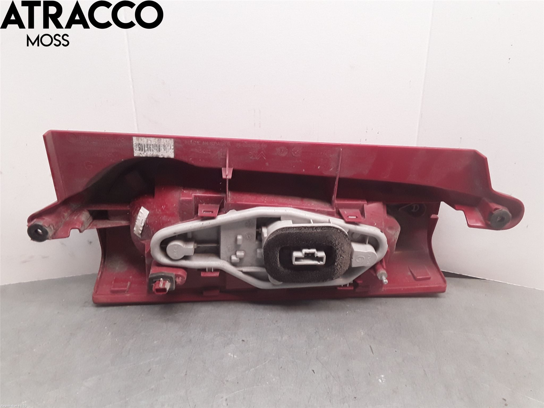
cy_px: 204
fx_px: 440
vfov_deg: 49.7
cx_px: 272
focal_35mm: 28
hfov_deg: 63.4
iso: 100
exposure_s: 1/100
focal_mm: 2.91
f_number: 1.9
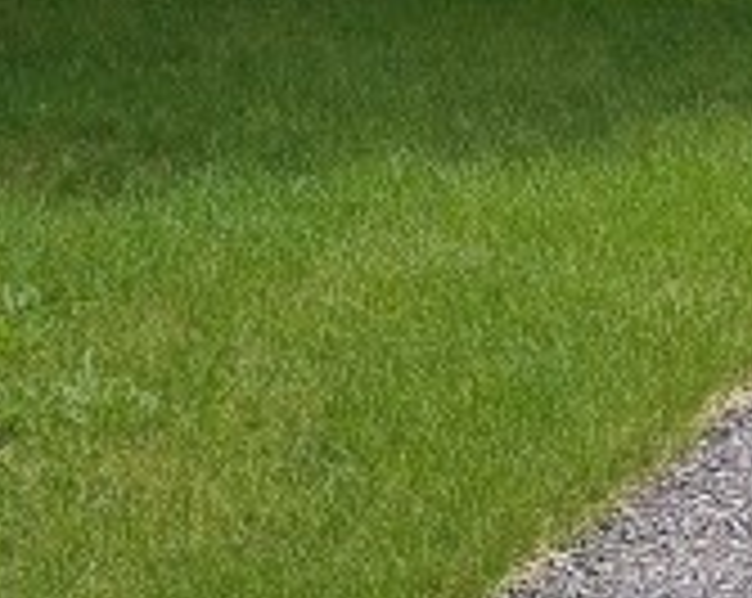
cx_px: -1054
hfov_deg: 11.2
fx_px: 3199
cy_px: -616
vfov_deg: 9.9
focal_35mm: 144
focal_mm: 6.76
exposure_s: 1/800
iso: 80
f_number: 1.8
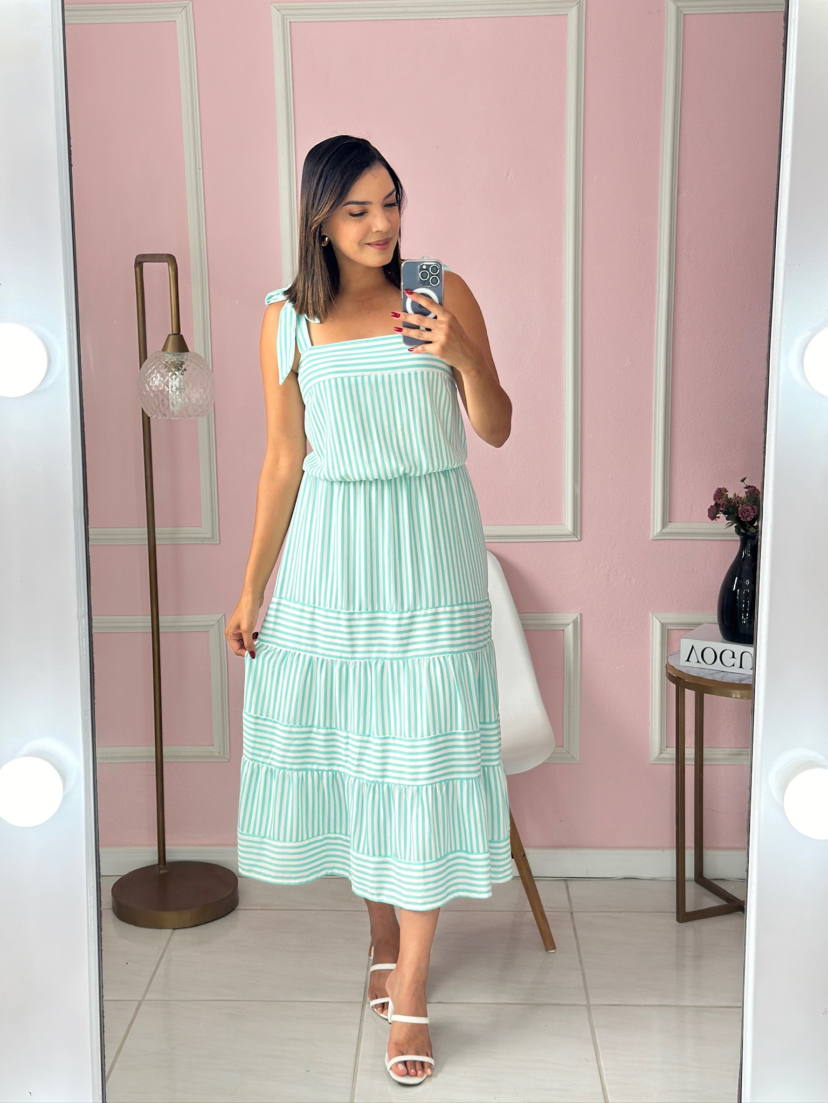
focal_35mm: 48
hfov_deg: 30.3
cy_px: 552
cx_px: 414
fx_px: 1531
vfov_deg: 39.7
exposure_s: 1/225
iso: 80
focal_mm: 6.86
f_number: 1.78
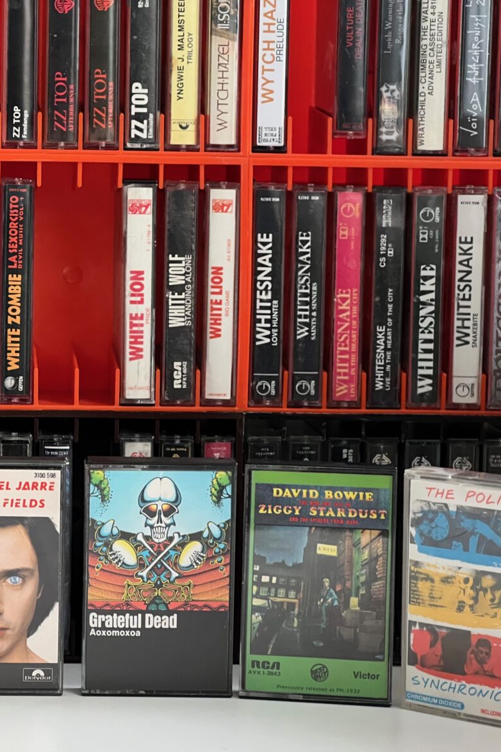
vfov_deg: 19.1
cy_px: 376
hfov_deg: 12.7
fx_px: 2235
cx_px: 88
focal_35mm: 107
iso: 320
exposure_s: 1/60
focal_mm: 9
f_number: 2.8
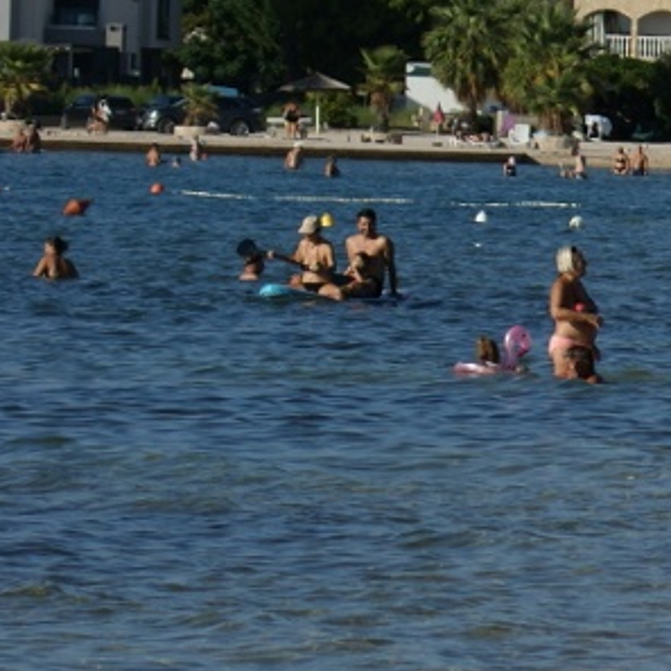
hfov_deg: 3.2
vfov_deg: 3.2
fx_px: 12040
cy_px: 208
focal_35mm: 549
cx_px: 1401
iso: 100
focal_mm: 100
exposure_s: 1/500
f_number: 8
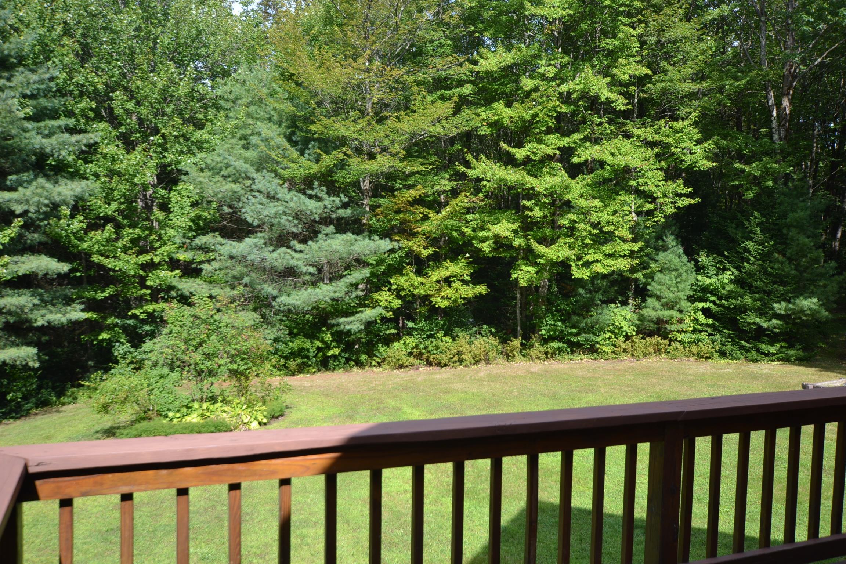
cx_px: 423
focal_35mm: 30
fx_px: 705
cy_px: 282
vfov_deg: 43.6
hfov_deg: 61.9
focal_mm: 20
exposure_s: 1/160
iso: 100
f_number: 6.3
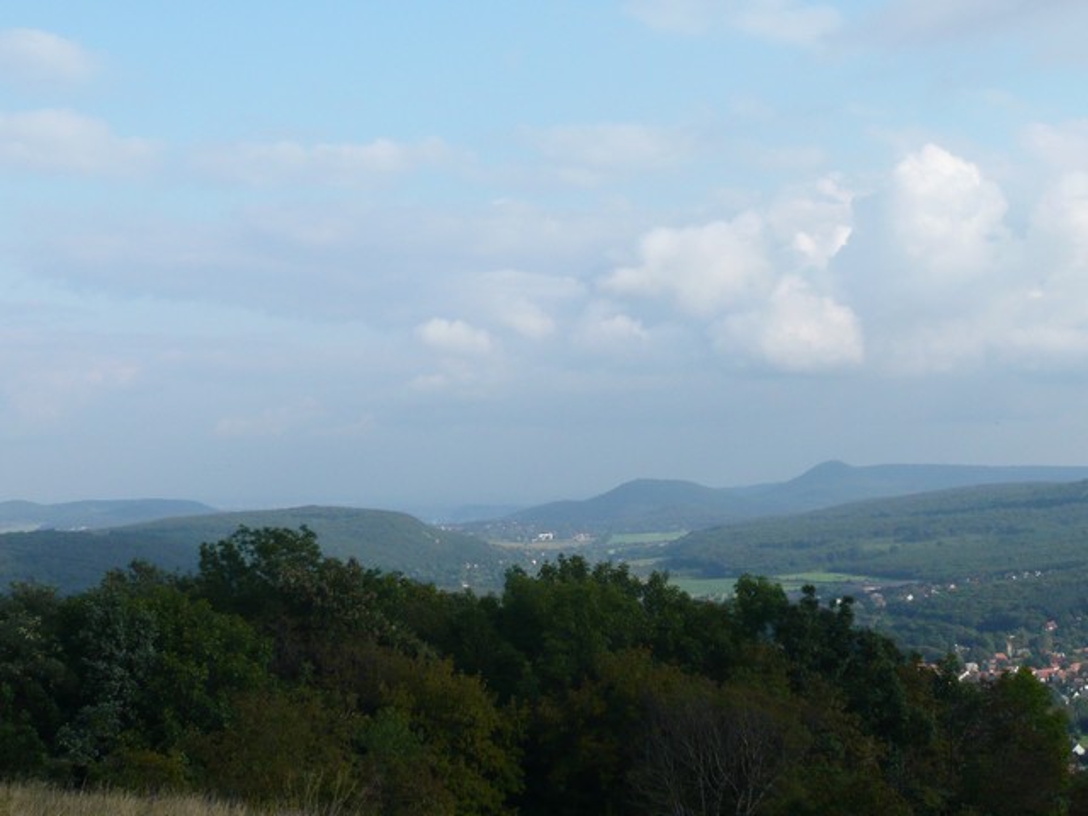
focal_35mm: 66
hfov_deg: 29.4
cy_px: 408
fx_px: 2074
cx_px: 544
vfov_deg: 22.3
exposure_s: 1/640
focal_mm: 8.4
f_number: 3.8
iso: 100
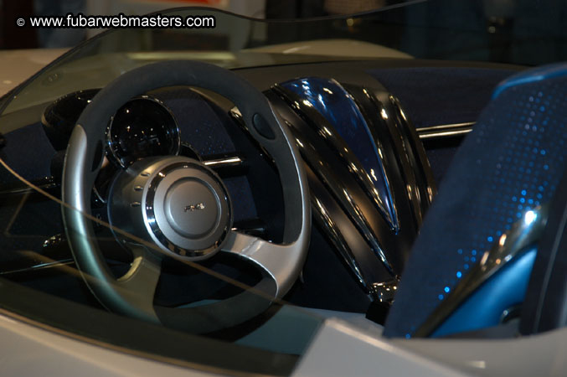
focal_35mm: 128
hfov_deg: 16.1
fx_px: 2006
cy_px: 188
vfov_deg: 10.7
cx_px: 284
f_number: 5
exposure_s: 1/60
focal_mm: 85
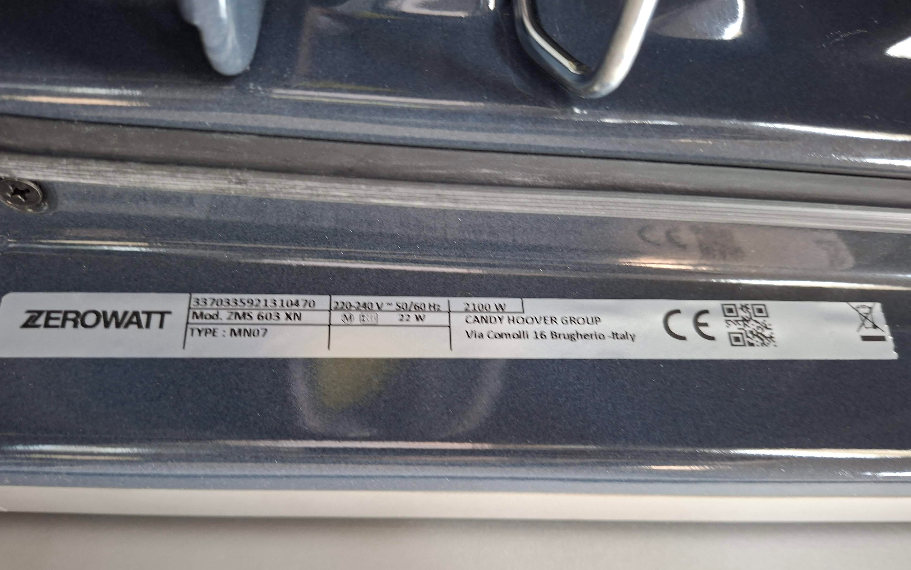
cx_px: 450
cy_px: 338
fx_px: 621
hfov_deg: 72.5
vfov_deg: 49.0
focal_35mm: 25
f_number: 1.8
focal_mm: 5.54
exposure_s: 1/33
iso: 400
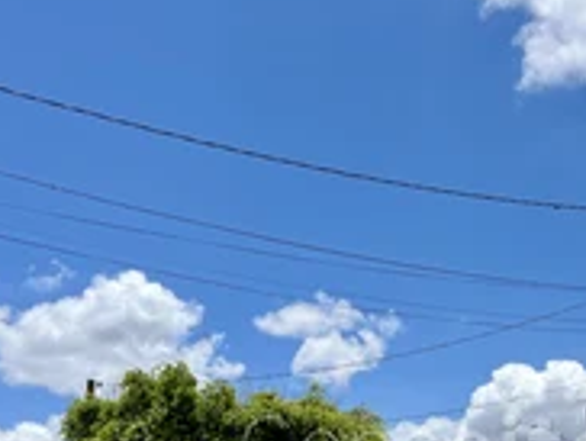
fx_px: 932
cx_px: 477
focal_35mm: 55
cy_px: 439
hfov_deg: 33.8
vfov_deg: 25.3
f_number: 1.6
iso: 50
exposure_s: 1/5319
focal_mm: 5.1
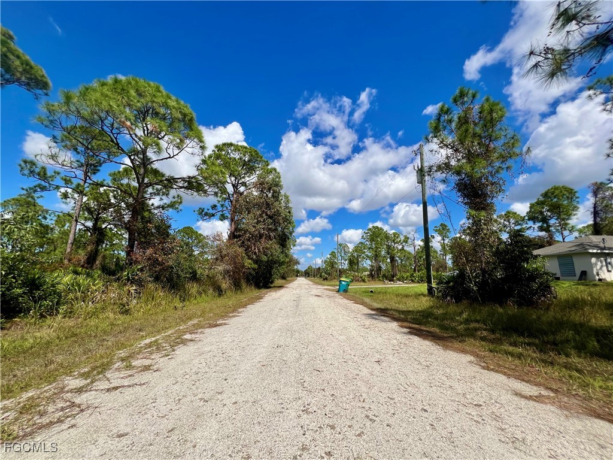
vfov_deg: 89.9
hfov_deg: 106.2
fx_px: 230
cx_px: 306
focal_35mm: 13
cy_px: 230
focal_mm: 1.57
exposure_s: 1/3215
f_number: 1.8
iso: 32
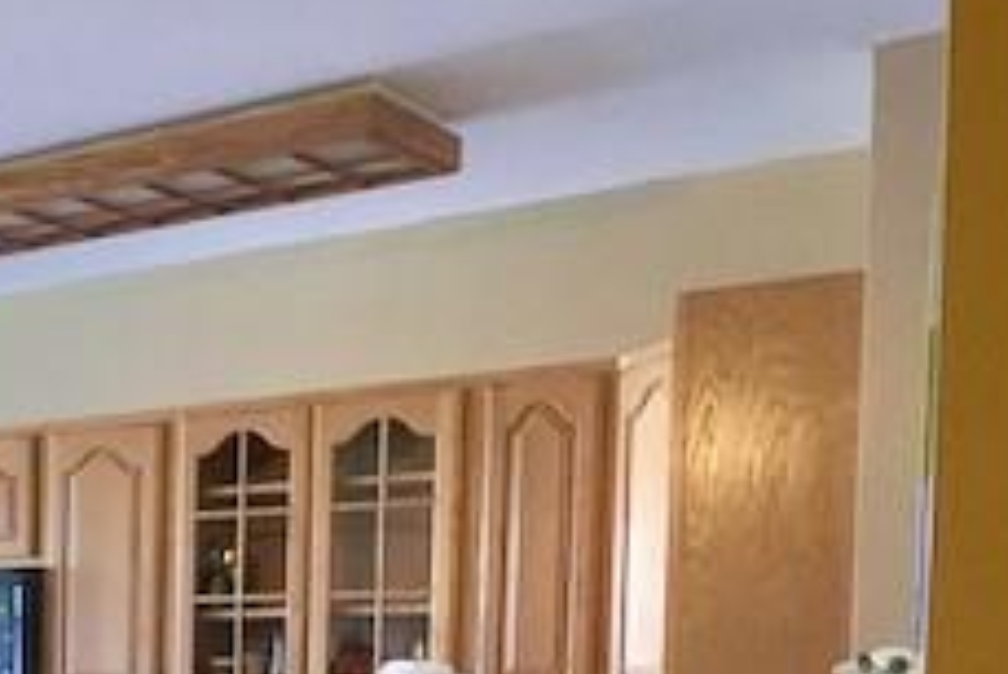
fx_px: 1877
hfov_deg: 25.4
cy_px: 806
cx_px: -339
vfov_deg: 19.2
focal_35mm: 67
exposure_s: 1/80
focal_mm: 12
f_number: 4
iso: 4000
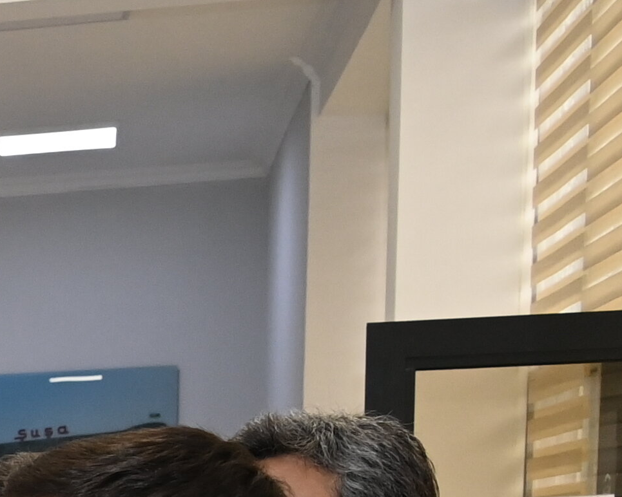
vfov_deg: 10.9
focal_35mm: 130
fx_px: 2393
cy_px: 980
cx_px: -1019
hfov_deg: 11.4
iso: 1600
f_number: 8
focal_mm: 24
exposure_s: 1/100
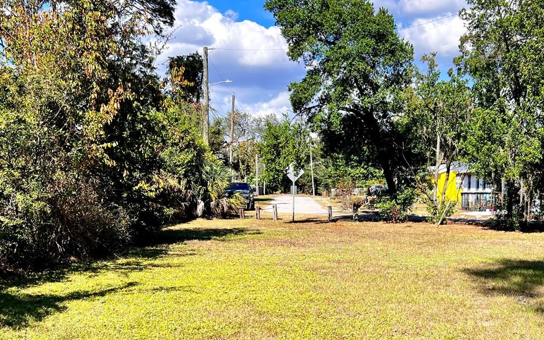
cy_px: 258
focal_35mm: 45
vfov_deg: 28.1
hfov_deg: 44.0
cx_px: 339
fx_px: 667
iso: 50
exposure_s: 1/2008
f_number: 1.5
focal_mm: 5.7
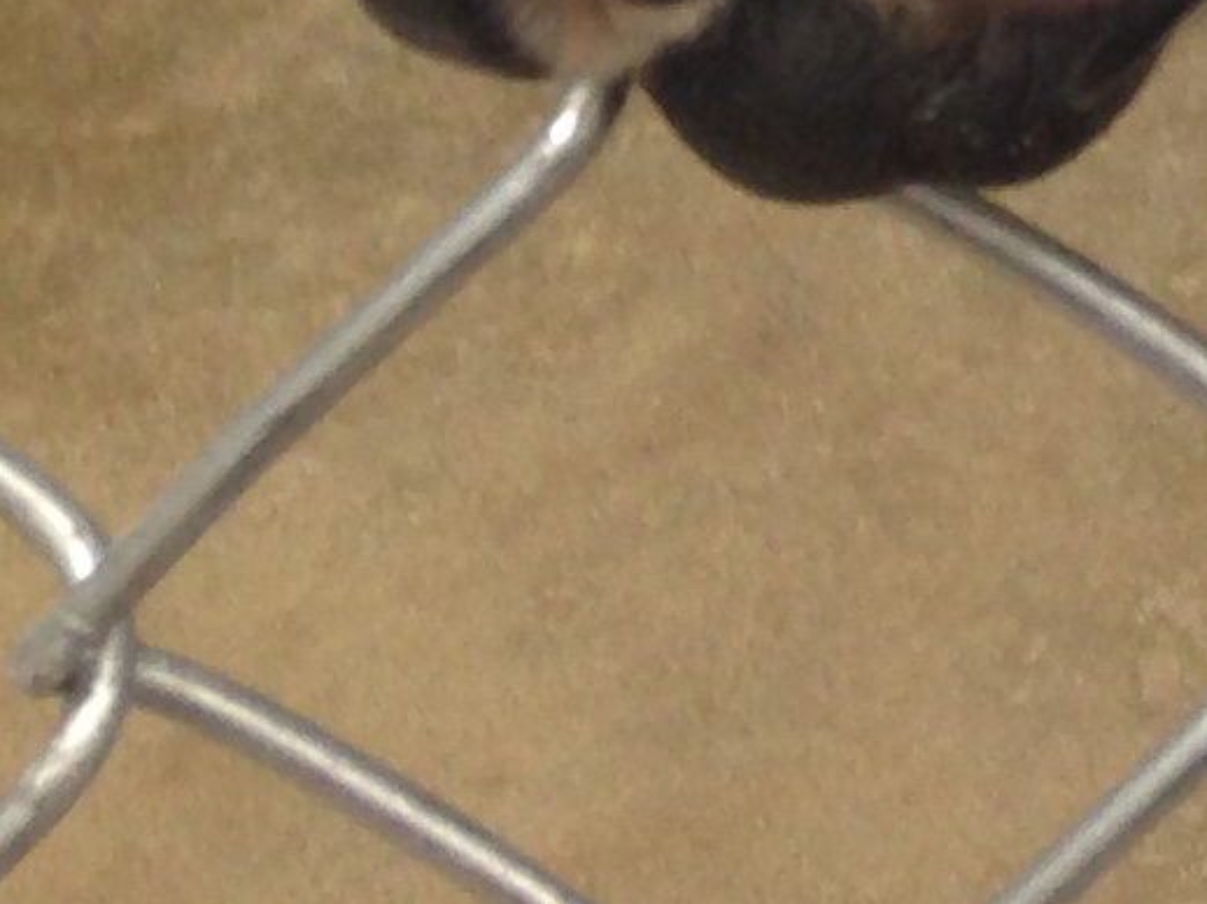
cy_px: -1943
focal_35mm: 208
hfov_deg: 8.6
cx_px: 3055
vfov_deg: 6.4
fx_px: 7249
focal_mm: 4.12
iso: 64
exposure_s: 1/20
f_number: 2.4
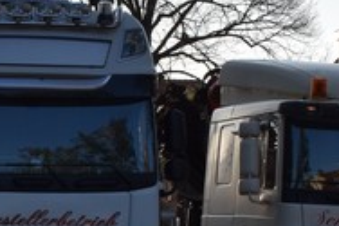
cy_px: 216
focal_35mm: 153
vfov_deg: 8.9
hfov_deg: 13.2
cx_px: -29
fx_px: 1439
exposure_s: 1/500
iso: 450
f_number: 8
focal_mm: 24
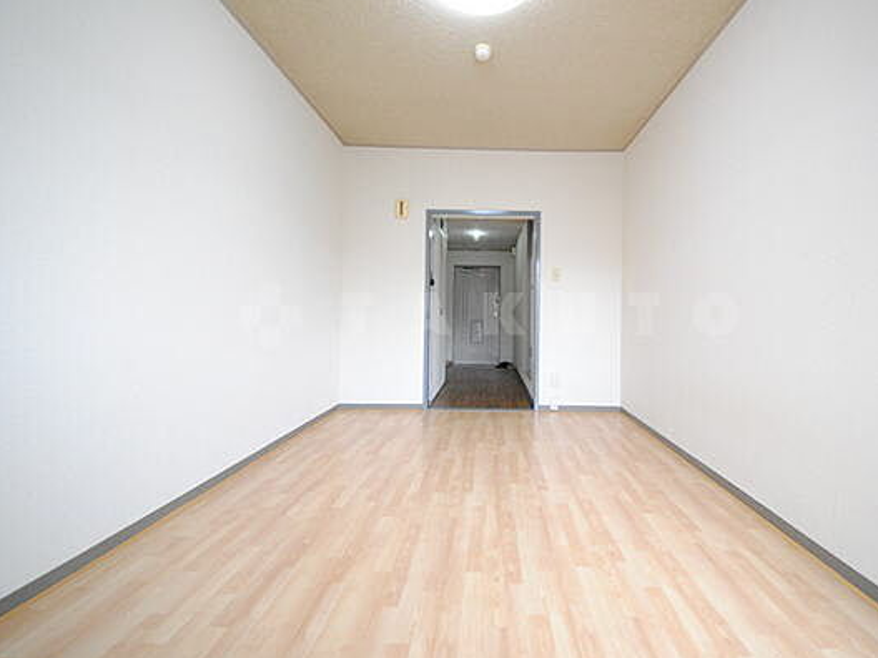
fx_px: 355
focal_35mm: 14
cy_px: 316
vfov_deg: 85.6
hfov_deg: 101.6
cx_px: 489
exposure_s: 1/100
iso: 1600
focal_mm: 8
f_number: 5
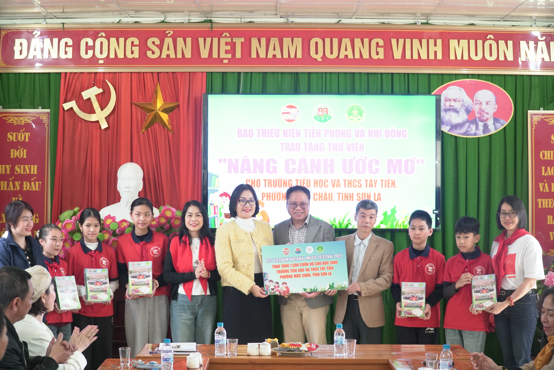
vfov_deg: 21.1
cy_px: 185
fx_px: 993
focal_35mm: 64
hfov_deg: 31.2
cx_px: 277
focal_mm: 43
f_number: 4
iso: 1000
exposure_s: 1/30
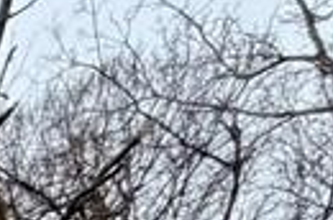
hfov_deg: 10.3
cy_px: 877
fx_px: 1061
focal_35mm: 115
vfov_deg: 7.8
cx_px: -751
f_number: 2.2
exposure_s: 1/502
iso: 40
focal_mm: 2.22
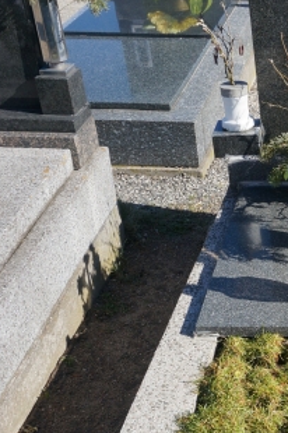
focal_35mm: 62
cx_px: 357
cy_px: 380
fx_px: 746
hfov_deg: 20.3
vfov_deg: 31.1
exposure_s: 1/160
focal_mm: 16
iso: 100
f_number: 9
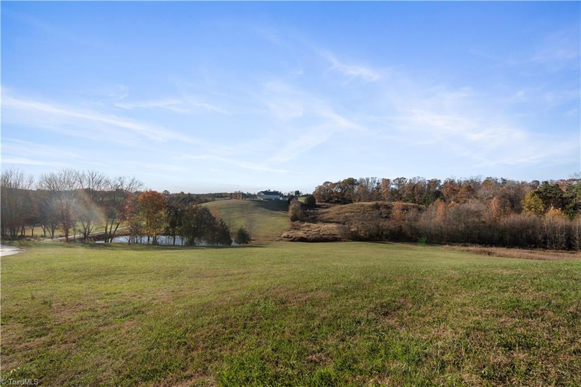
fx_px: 258
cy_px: 194
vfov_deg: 73.7
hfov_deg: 96.8
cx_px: 290
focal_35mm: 16
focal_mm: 16
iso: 100
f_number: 10
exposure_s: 1/100
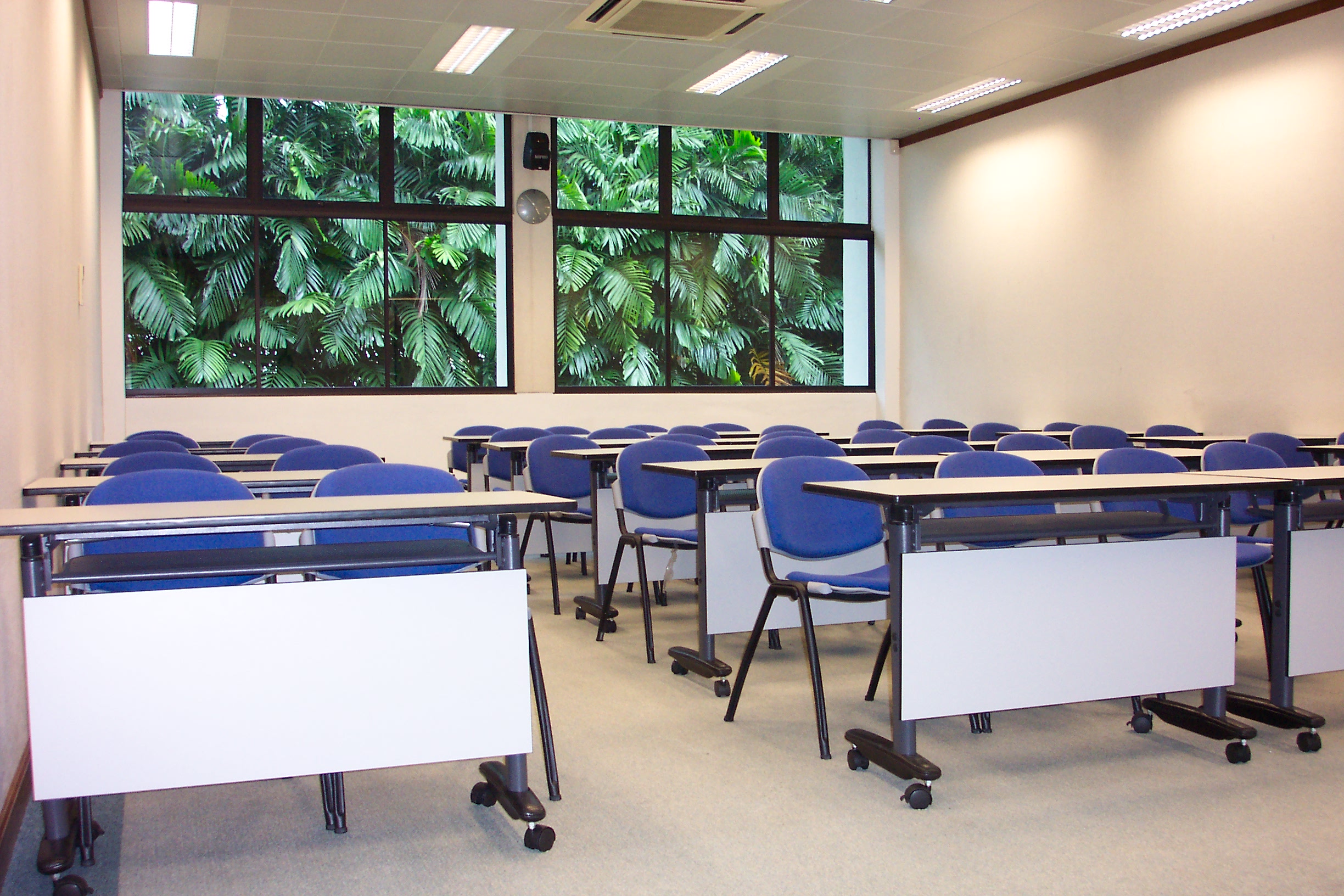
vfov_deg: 37.9
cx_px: 672
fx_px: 1307
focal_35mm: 35
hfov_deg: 54.4
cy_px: 448
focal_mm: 7.5
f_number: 2.8
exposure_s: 1/30
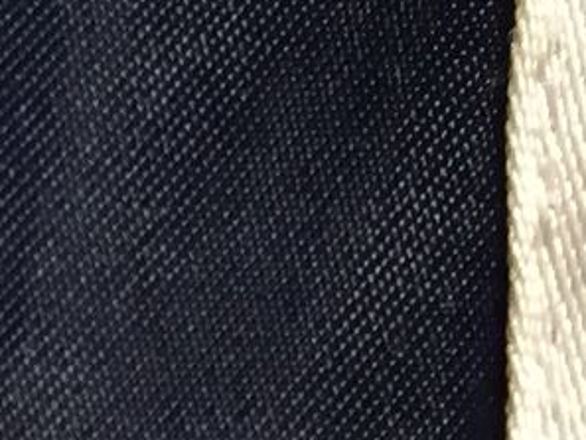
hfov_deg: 8.0
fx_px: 3387
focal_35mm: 200
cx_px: -1355
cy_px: 1296
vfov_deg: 6.8
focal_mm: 4.15
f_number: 2.2
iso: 40
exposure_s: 1/30
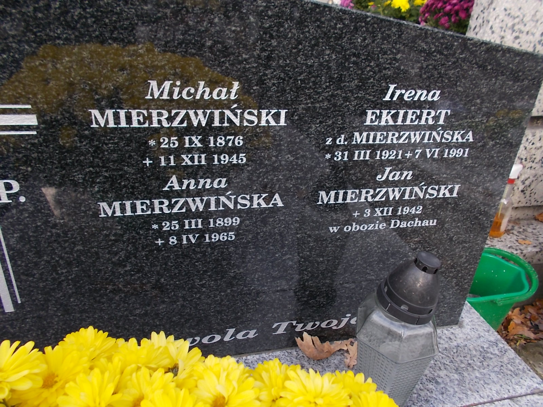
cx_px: 272
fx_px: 408
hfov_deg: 67.3
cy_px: 204
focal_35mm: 26
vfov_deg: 53.1
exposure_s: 1/200
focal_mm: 4.6
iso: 80
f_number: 3.2
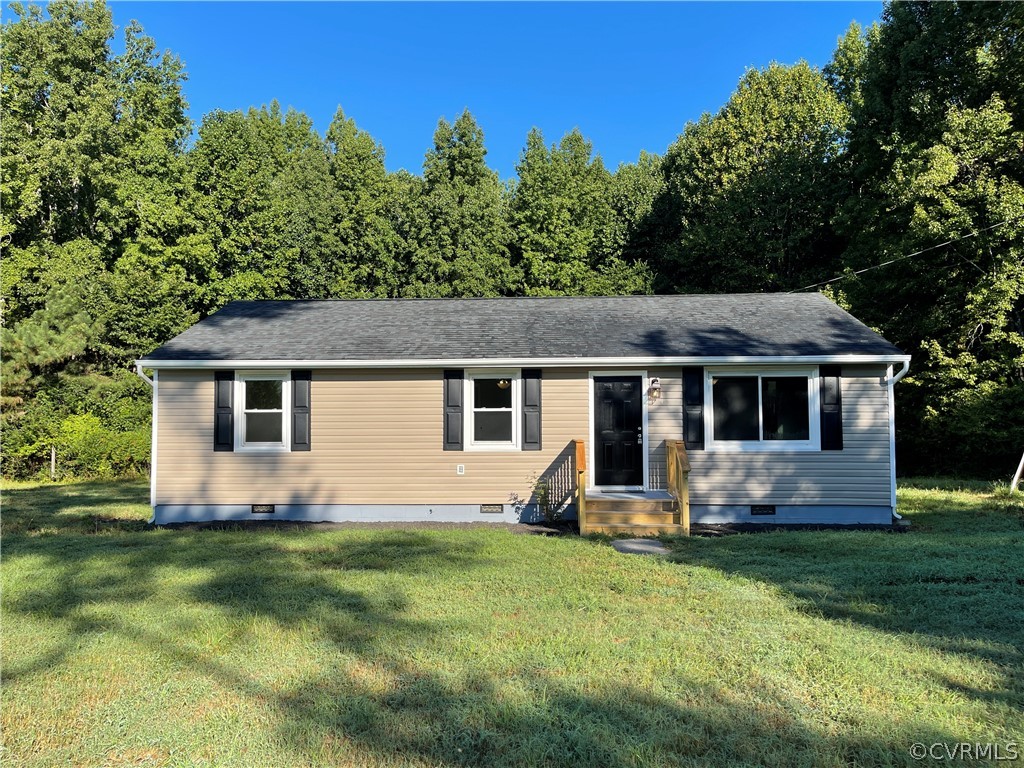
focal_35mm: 26
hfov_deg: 67.3
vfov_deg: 53.1
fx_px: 769
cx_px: 512
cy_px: 384
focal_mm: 5.1
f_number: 1.6
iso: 32
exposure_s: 1/1883
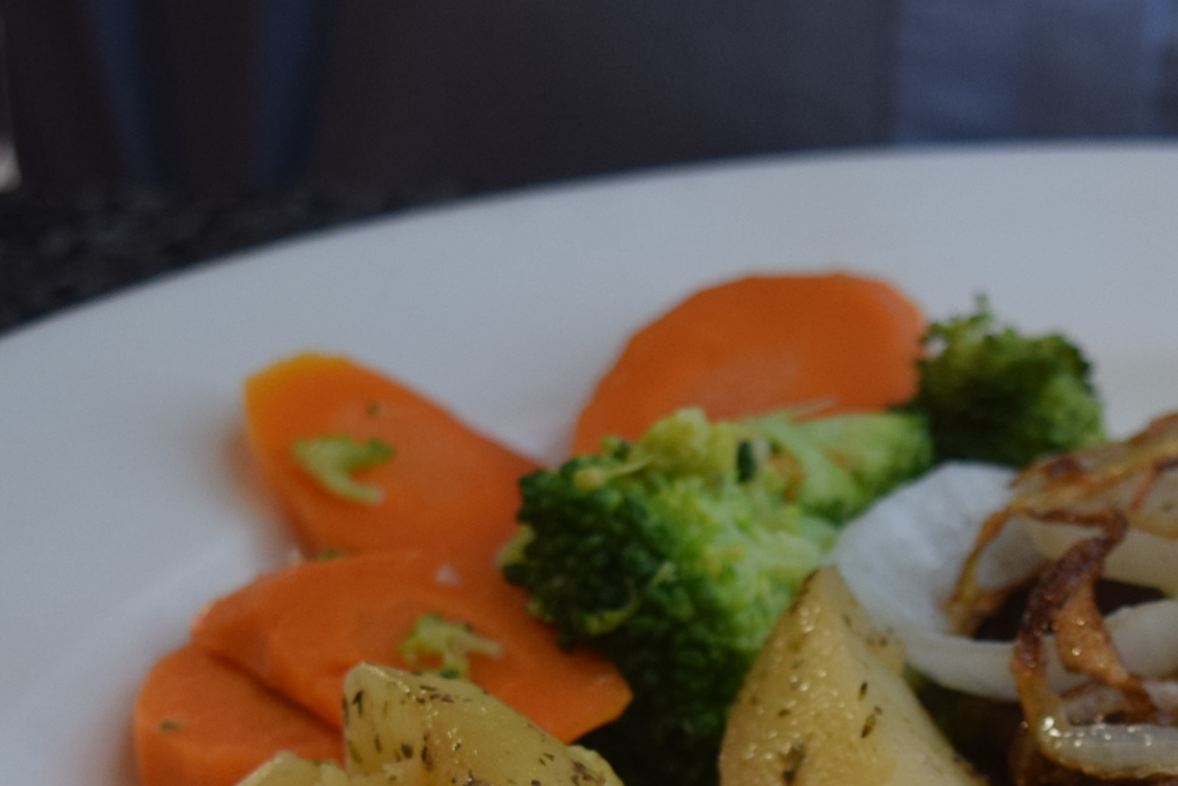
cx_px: 1179
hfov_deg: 12.9
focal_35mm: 157
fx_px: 5128
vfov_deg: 8.6
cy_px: 1036
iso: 500
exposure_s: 1/60
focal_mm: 31
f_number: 4.2
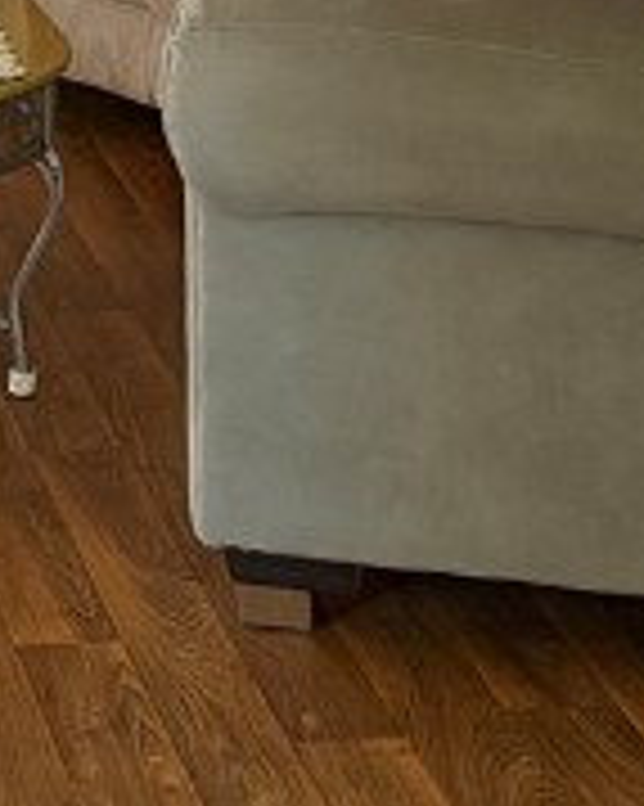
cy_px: -234
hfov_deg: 10.4
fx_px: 3458
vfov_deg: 12.9
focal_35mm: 145
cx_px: -225
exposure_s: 1/60
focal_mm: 5.96
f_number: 1.6
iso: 400
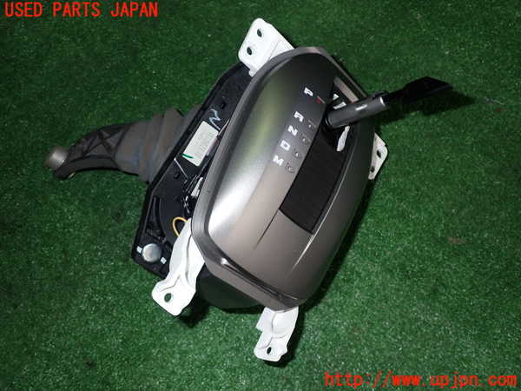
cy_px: 196
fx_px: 452
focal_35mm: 30
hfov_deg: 60.0
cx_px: 260
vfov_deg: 46.8
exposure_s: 1/30
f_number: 6.3
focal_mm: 5.4
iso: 200
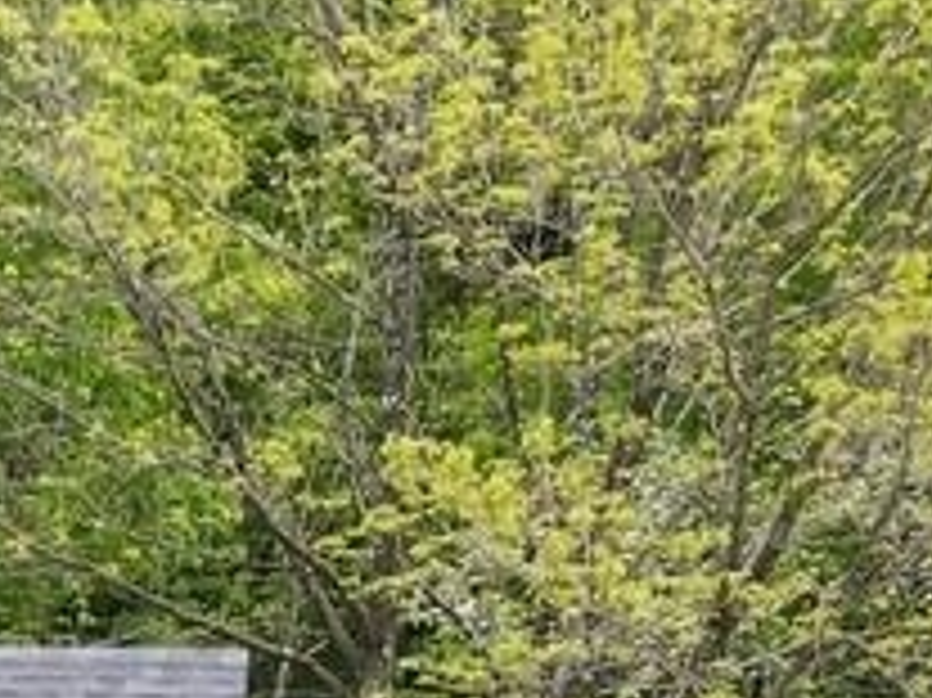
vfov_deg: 10.3
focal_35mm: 124
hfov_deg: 13.4
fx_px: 3337
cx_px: -1002
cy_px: 1684
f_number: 2.8
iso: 100
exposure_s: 1/90
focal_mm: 4.5
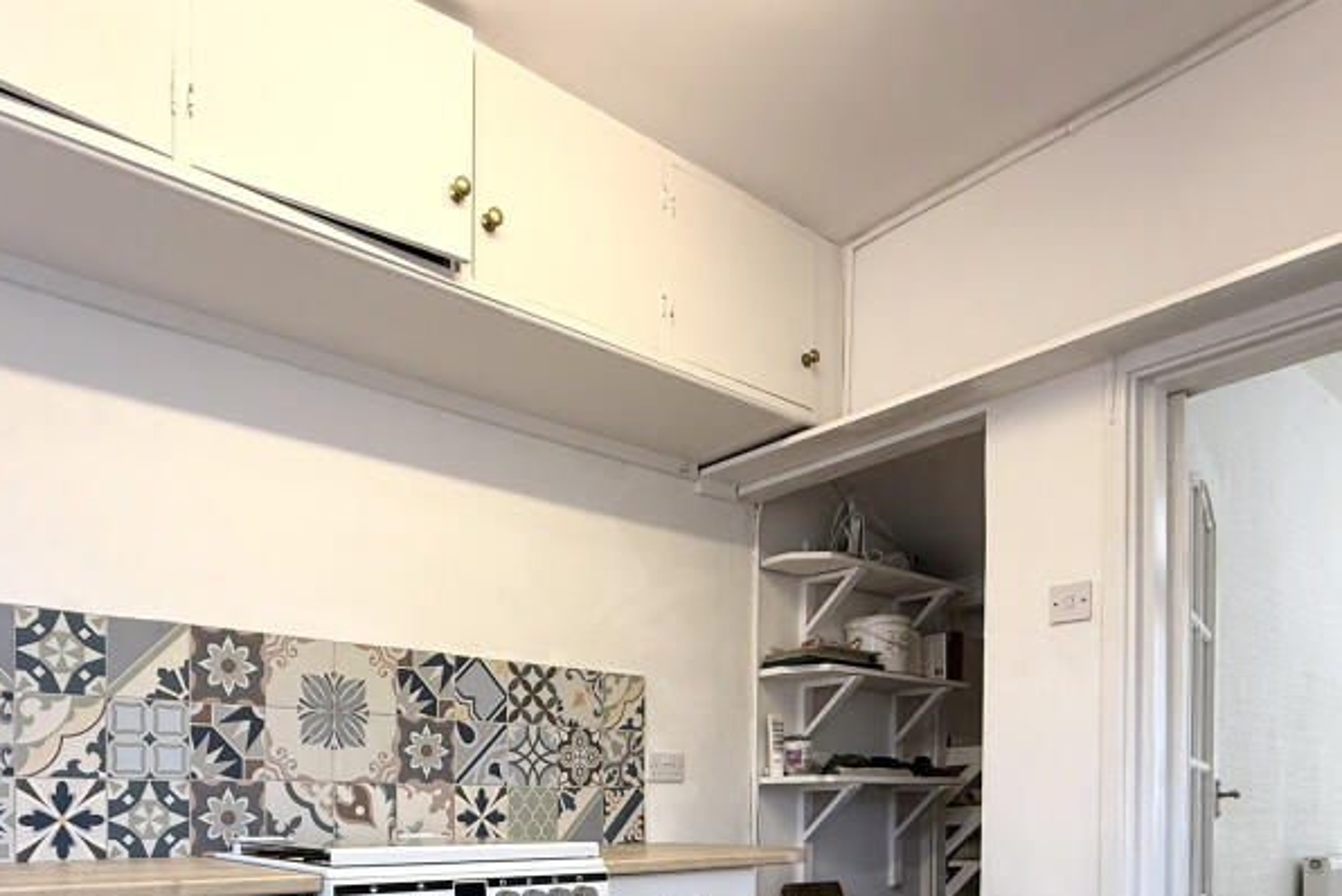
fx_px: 932
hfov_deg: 70.5
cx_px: 513
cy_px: 822
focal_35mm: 25
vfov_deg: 46.0
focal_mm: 2.22
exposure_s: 1/100
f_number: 2.2
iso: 200
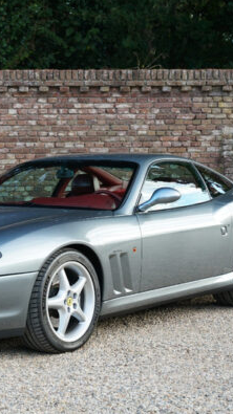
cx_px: 31
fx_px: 957
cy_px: 208
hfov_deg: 13.8
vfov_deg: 24.4
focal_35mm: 87
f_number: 5.6
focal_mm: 54.7
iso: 400
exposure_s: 1/60
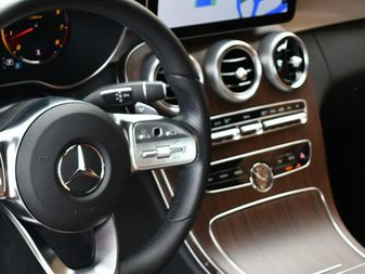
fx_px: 886
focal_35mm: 84
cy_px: 149
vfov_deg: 17.6
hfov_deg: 23.2
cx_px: 115
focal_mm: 23
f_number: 3.8
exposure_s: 1/250
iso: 800
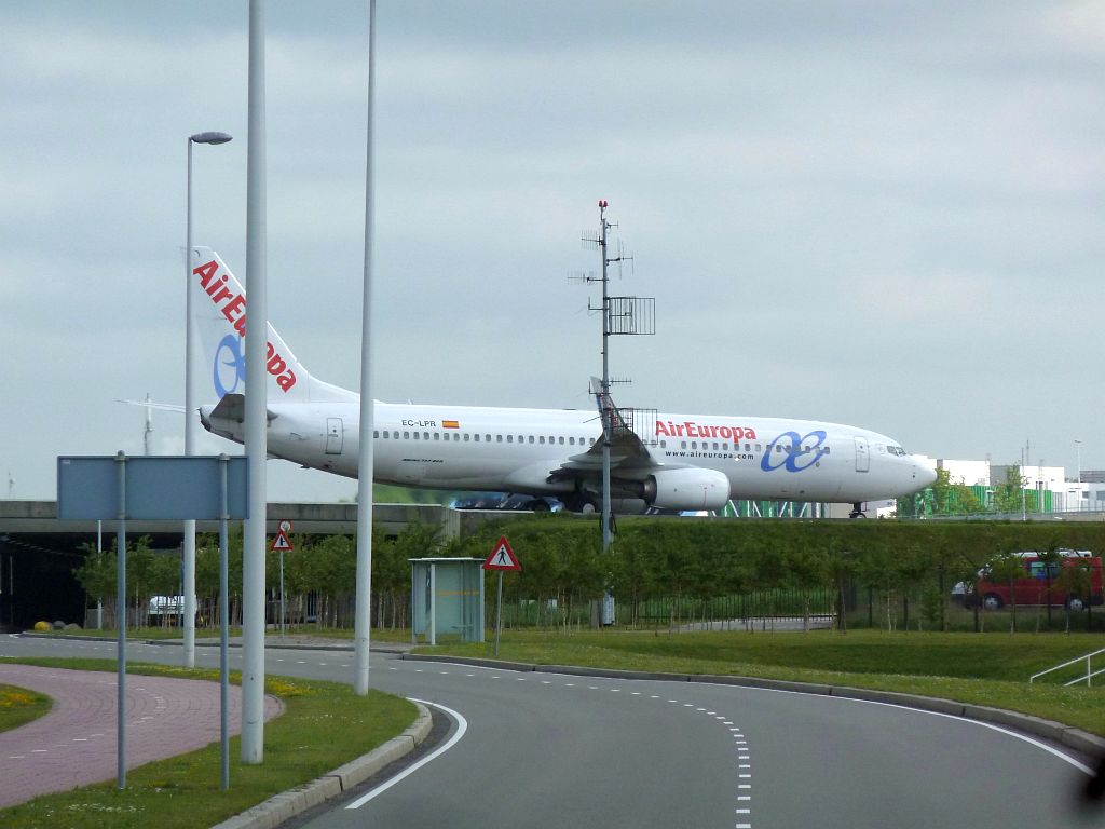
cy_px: 414
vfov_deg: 5.0
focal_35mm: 300
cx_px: 552
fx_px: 9576
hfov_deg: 6.6
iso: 160
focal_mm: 49.2
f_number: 4.9
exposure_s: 1/800
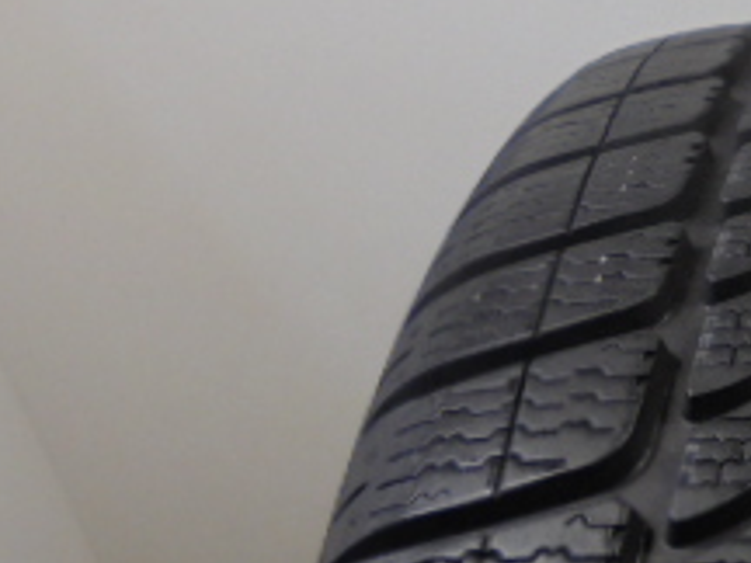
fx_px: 1671
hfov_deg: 23.2
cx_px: 904
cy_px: 188
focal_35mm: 77
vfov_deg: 19.1
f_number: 3.5
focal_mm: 4.6
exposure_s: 1/30
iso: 100
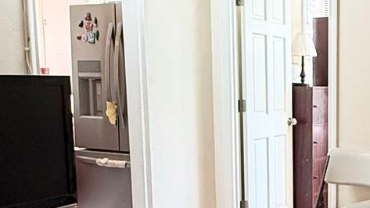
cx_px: 347
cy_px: 181
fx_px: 647
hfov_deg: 30.2
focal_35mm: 66
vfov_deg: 18.0
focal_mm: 2.22
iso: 250
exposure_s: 1/120
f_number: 2.2
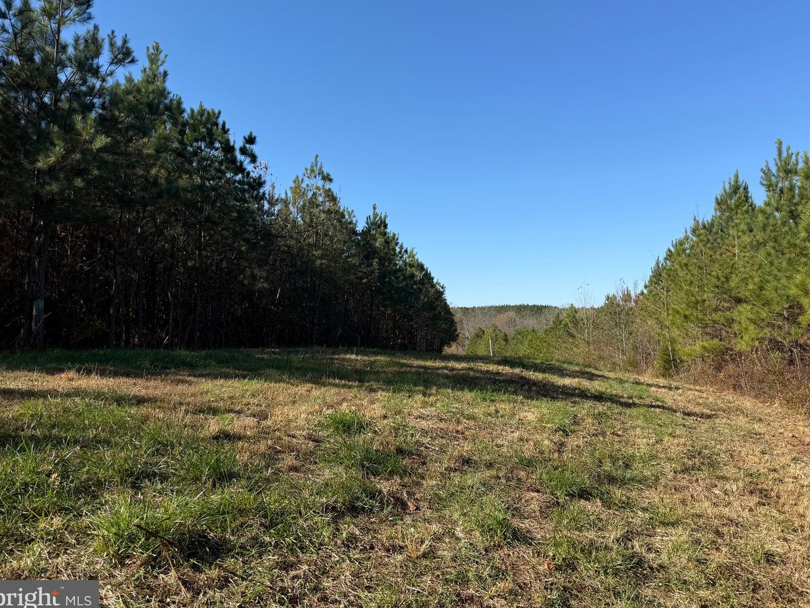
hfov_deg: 63.2
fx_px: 655
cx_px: 456
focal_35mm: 28
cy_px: 263
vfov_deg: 49.6
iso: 80
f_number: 1.78
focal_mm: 6.76
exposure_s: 1/3279
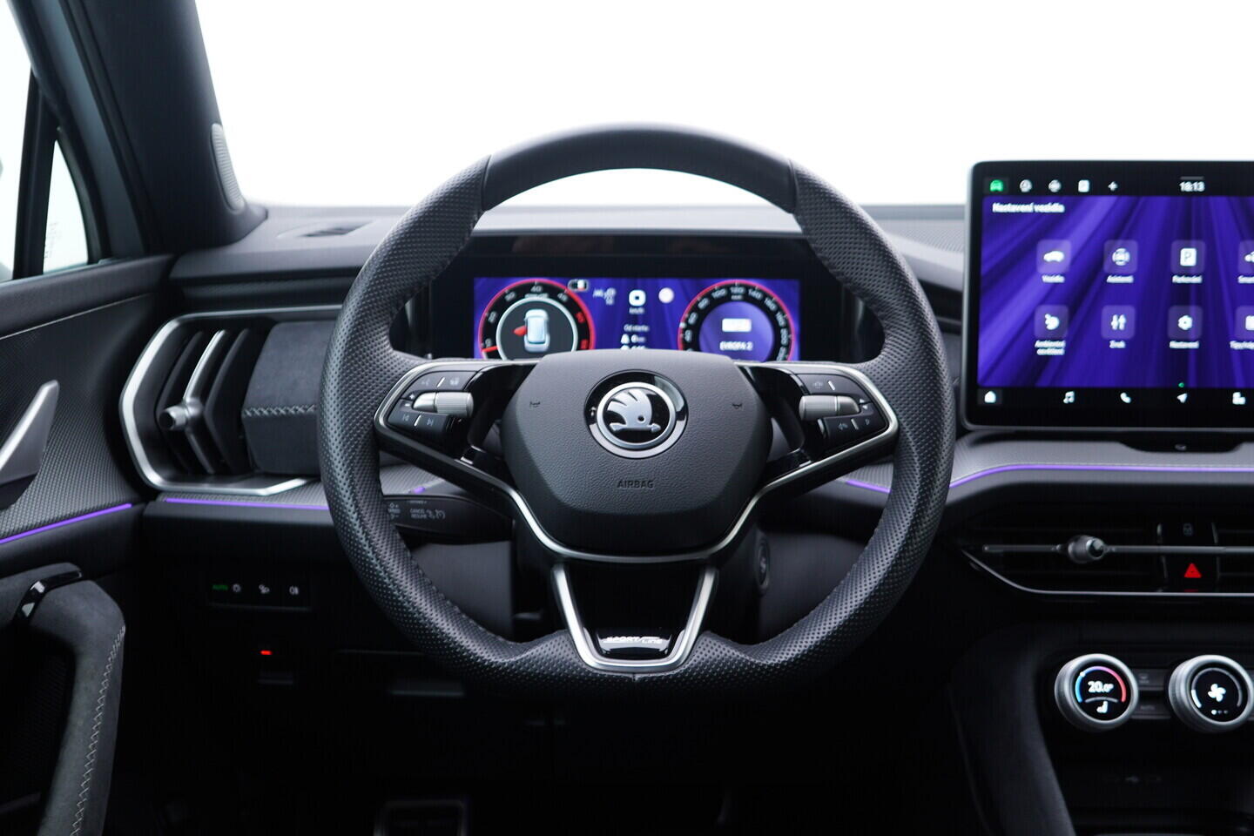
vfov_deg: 36.9
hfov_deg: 53.1
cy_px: 418
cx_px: 627
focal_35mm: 36
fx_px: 1254
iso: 160
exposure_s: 1/40
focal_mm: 24
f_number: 2.8
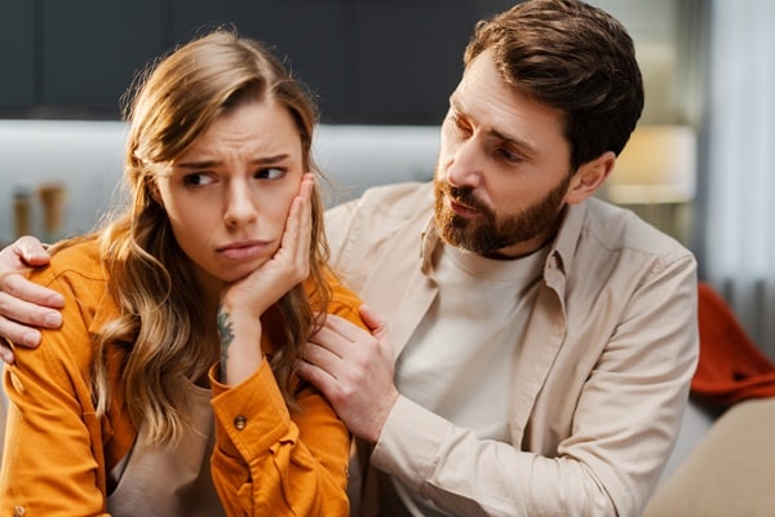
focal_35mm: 50
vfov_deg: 27.0
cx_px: 388
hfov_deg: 39.6
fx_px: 1076
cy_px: 258
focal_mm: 50
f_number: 2
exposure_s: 1/160
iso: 250
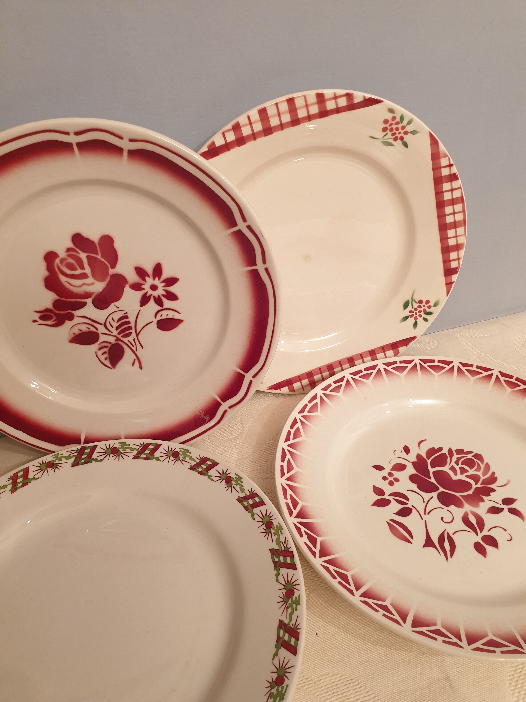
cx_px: 263
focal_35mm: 26
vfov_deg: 67.3
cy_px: 351
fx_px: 527
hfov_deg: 53.1
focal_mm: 4.3
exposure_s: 1/33
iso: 320
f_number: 2.4
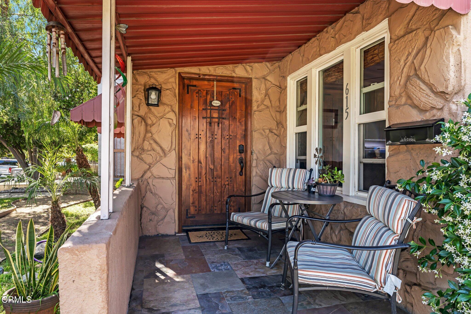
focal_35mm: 23
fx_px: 301
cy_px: 157
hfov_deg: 76.1
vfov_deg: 55.1
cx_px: 236
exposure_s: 1/125
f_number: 8
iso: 320
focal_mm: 23
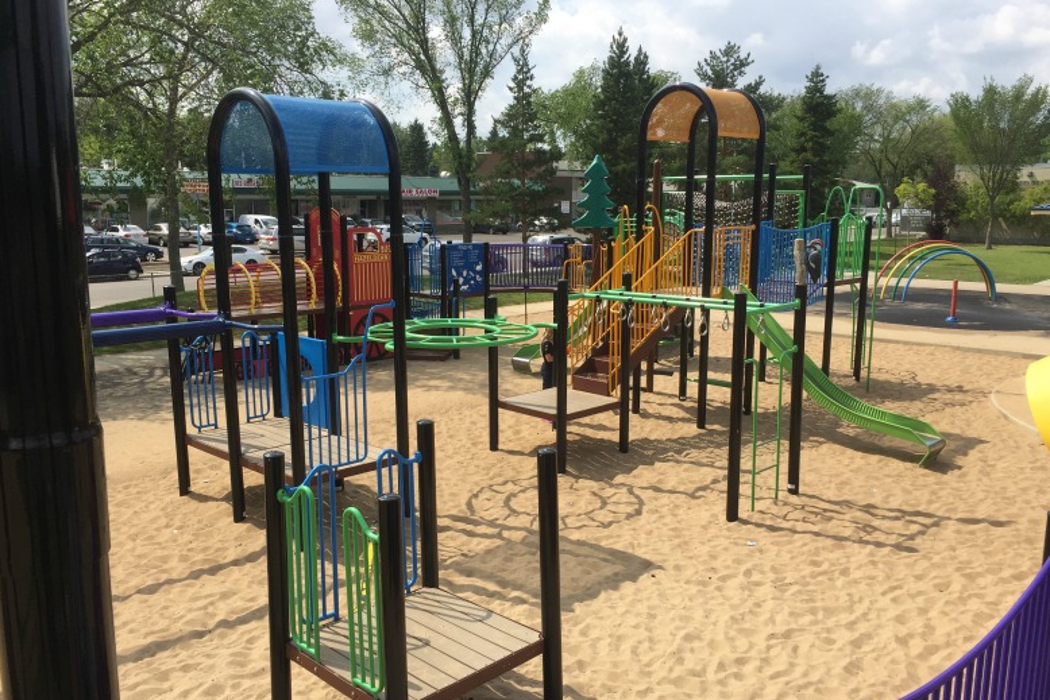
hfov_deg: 60.3
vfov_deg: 42.3
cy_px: 367
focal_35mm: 31
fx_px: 904
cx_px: 530
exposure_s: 1/1647
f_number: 2.2
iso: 32
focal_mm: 4.15
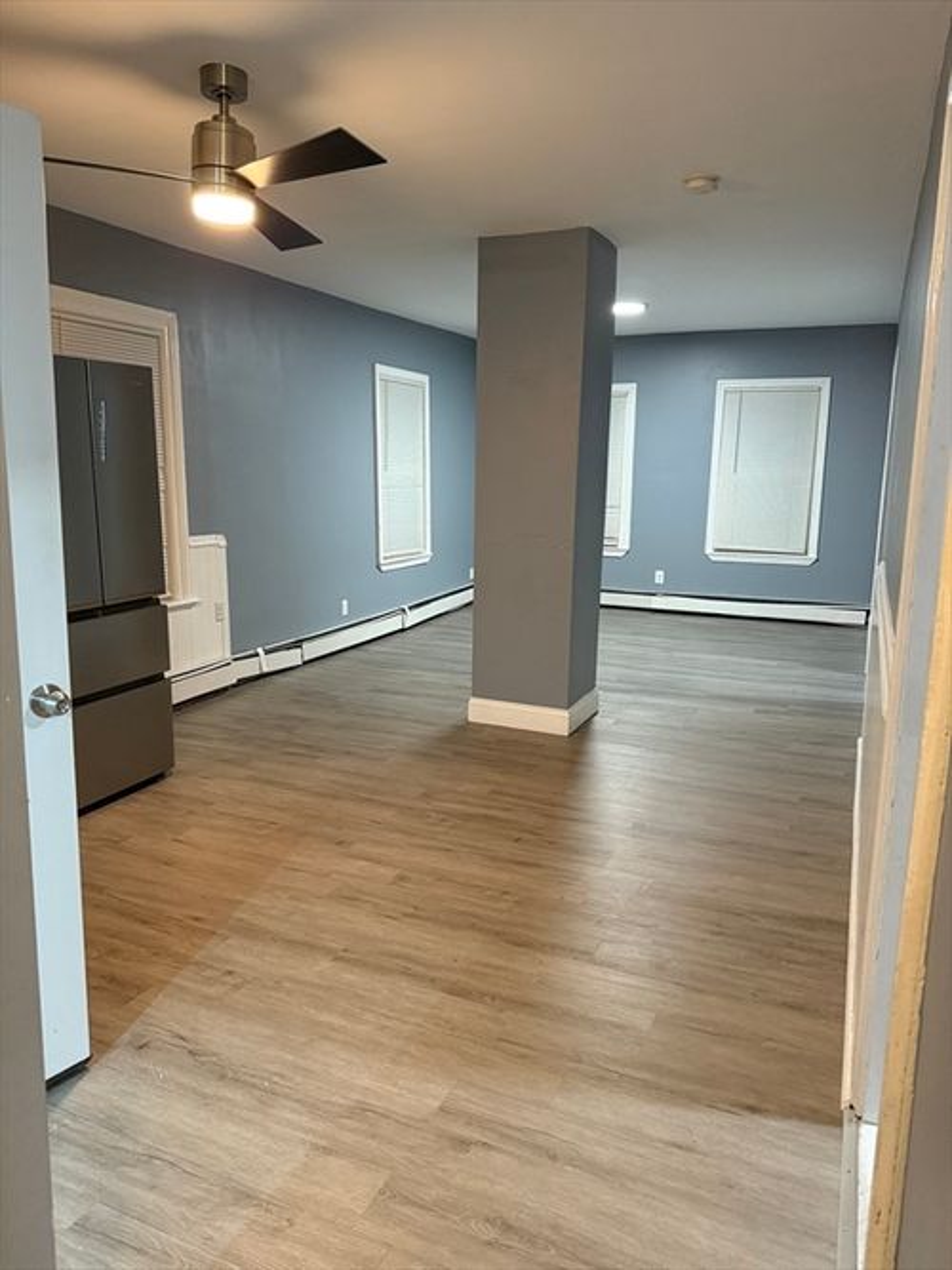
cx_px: 476
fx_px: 880
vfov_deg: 71.6
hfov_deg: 56.8
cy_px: 635
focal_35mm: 24
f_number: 1.78
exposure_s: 1/60
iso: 500
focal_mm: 6.76
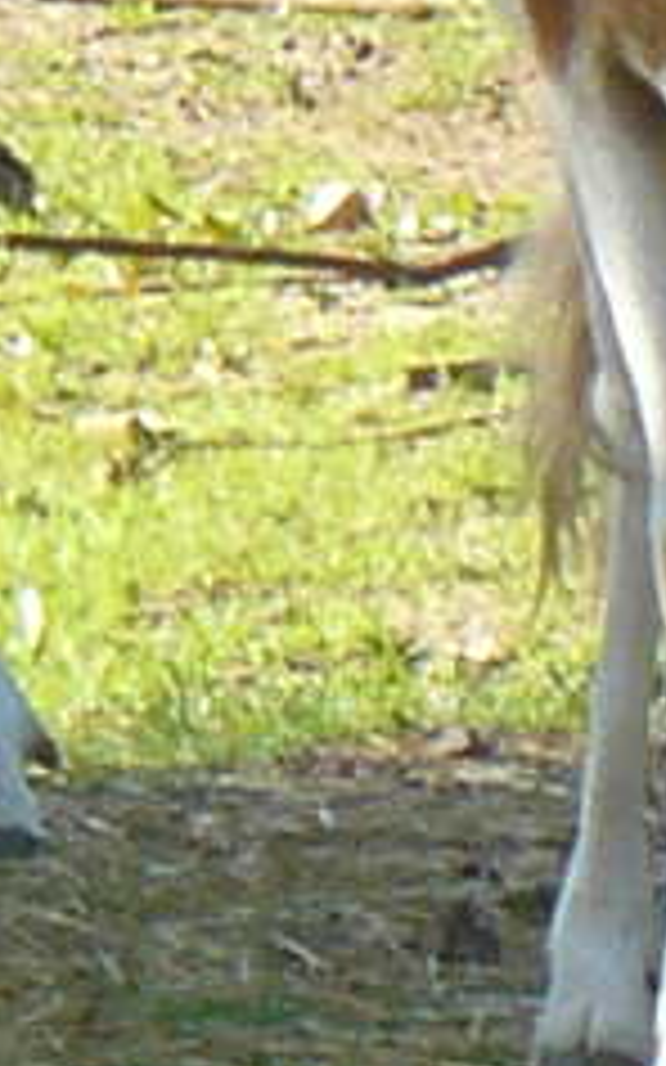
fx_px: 53991
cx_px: 284
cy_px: -634
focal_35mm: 1858
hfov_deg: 0.7
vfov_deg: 1.1
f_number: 4
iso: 100
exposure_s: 1/160
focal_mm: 35.9
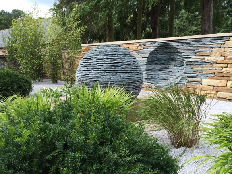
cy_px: 87
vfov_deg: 48.2
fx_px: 194
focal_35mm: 29
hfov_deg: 61.7
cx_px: 116
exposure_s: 1/500
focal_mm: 4.15
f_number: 2.2
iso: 32
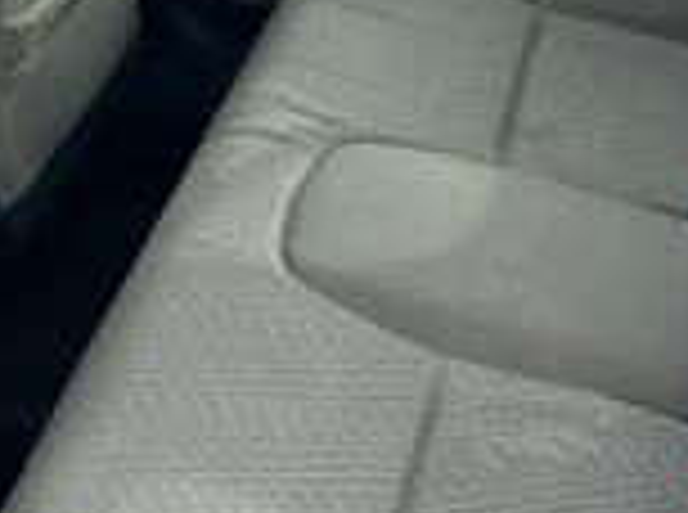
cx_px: 594
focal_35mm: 109
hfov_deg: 17.9
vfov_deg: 13.4
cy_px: 76
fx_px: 2161
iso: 50
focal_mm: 5.7
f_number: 1.5
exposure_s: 1/1698
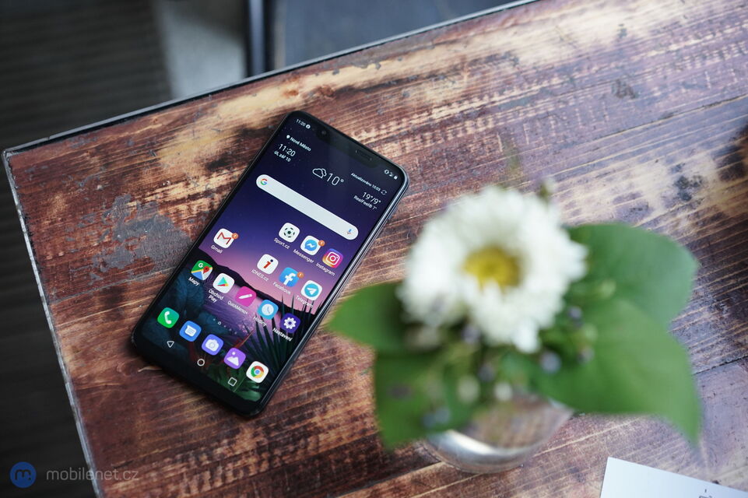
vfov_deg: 24.6
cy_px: 249
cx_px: 374
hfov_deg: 36.3
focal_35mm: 55
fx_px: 1142
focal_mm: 55
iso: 2500
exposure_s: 1/800
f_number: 3.5
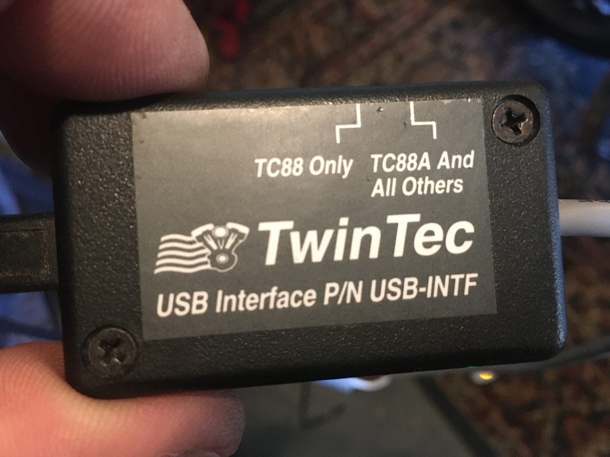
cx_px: 305
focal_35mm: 29
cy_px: 228
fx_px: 511
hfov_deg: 61.7
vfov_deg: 48.2
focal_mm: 4.15
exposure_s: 1/17
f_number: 2.2
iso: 200
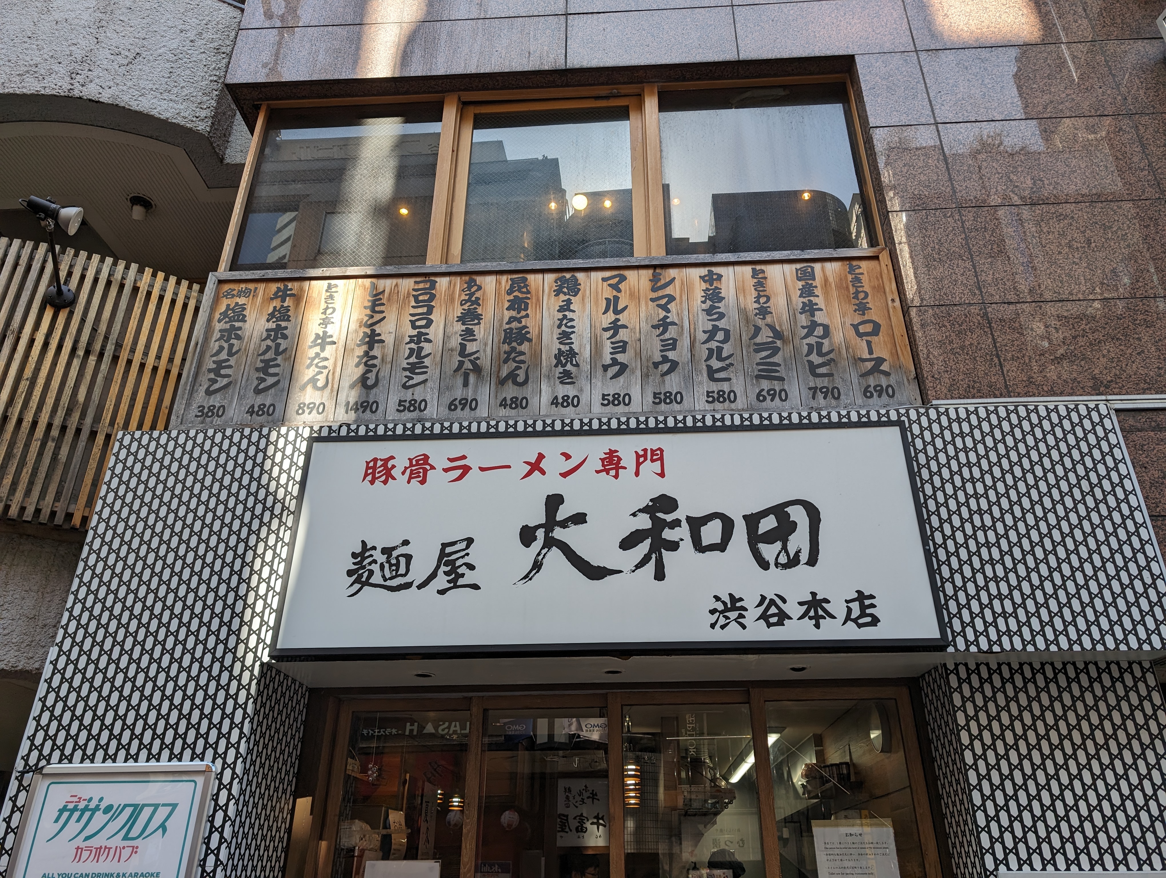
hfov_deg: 71.5
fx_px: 810
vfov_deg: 56.9
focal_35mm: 24
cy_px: 439
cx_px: 583
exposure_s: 1/275
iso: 24
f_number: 1.68
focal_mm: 6.9
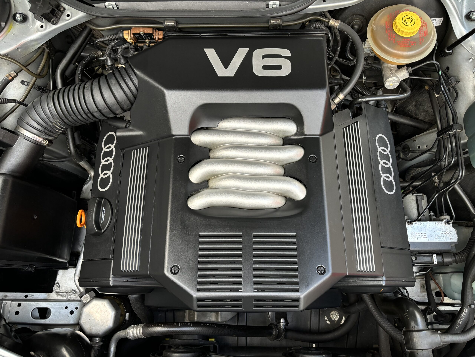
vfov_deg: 53.1
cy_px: 178
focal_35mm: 26
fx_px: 357
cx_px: 238
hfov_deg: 67.3
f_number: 1.6
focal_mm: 5.96
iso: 125
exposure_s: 1/72
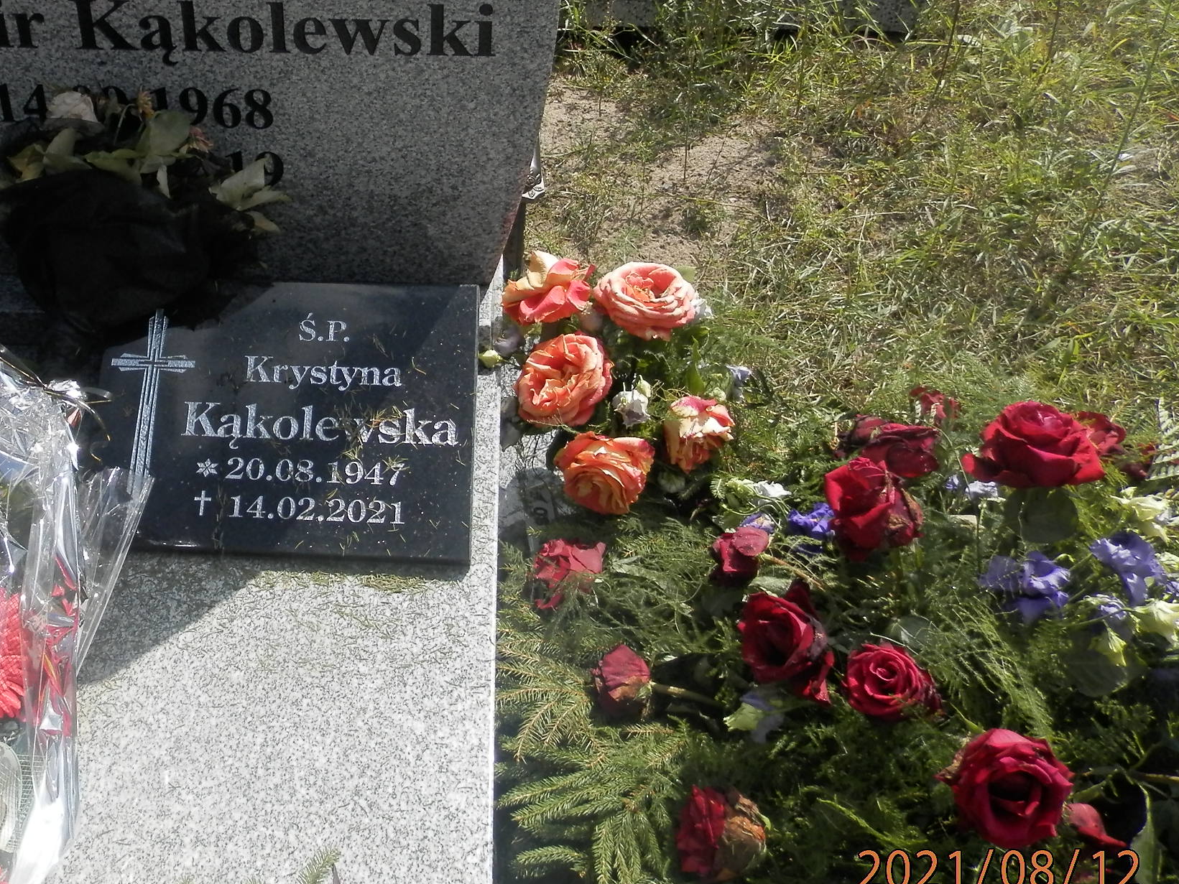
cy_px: 327
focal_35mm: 39
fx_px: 1328
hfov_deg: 46.6
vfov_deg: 36.6
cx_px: 333
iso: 125
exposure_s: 1/200
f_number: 8.7
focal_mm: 4.5
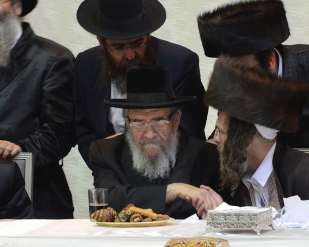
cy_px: 153
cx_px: 179
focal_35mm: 640
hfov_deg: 3.0
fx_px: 5852
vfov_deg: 2.4
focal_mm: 300
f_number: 5.6
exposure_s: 1/25
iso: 1600
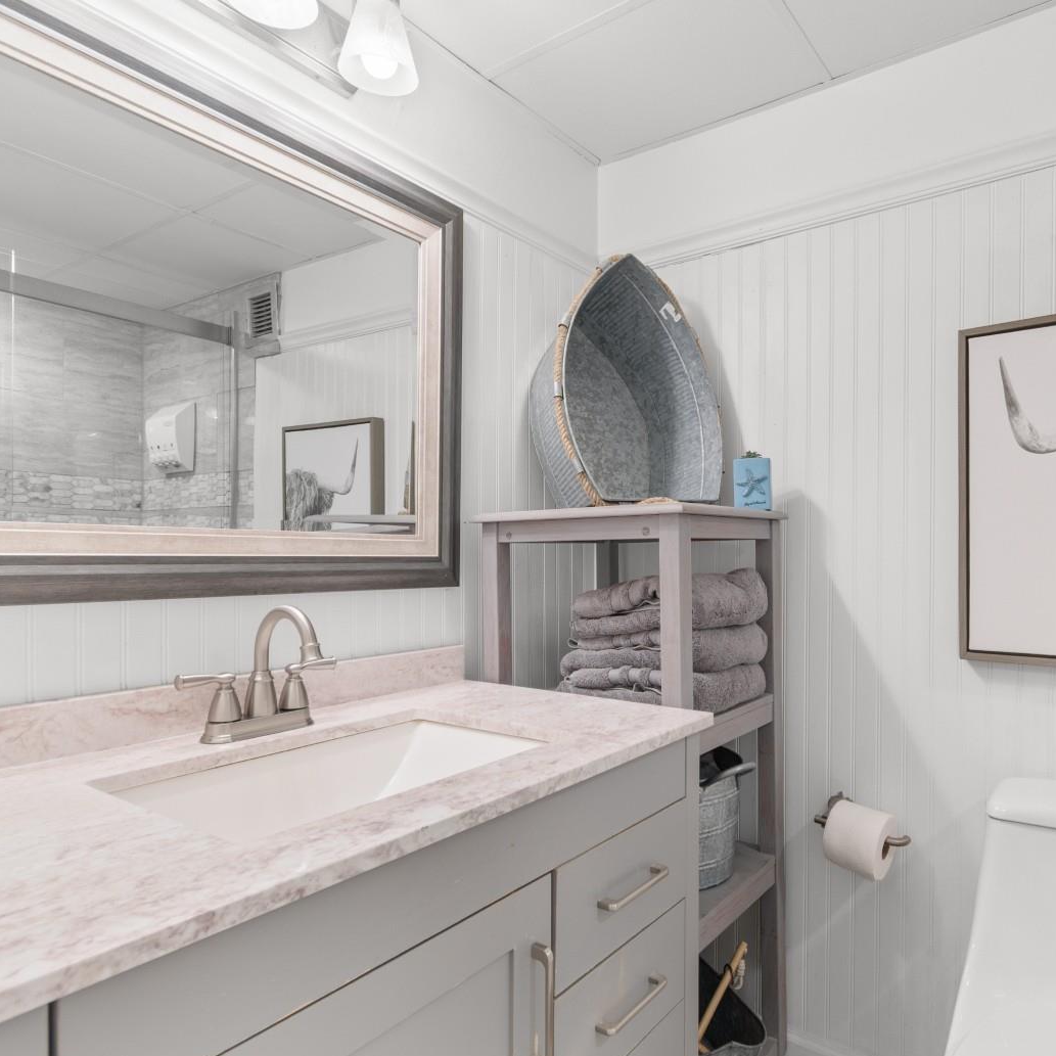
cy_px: 536
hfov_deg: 74.1
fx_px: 690
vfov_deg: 74.8
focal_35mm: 20
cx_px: 629
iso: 100
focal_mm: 10
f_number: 4.5
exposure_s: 1/1.25
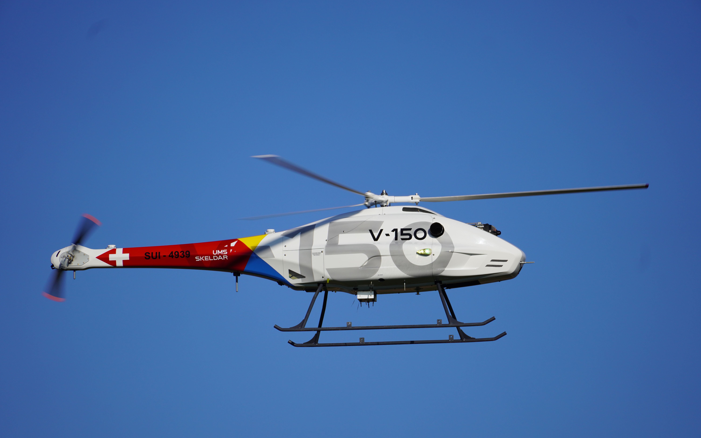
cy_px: 229
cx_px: 350
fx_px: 10239
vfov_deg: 2.5
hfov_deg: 3.9
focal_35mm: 536
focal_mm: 350
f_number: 6.3
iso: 100
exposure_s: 1/1000
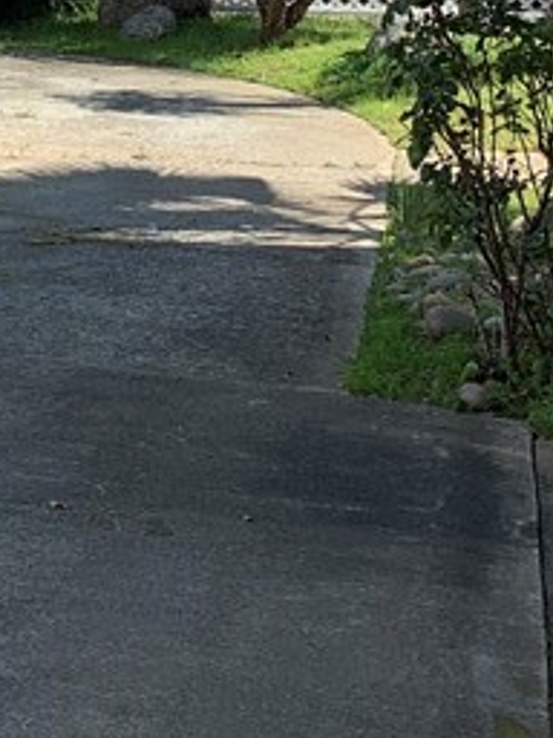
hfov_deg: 13.9
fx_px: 2215
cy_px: -193
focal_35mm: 104
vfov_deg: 17.8
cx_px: -86
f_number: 1.8
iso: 25
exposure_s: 1/1468
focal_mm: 4.25
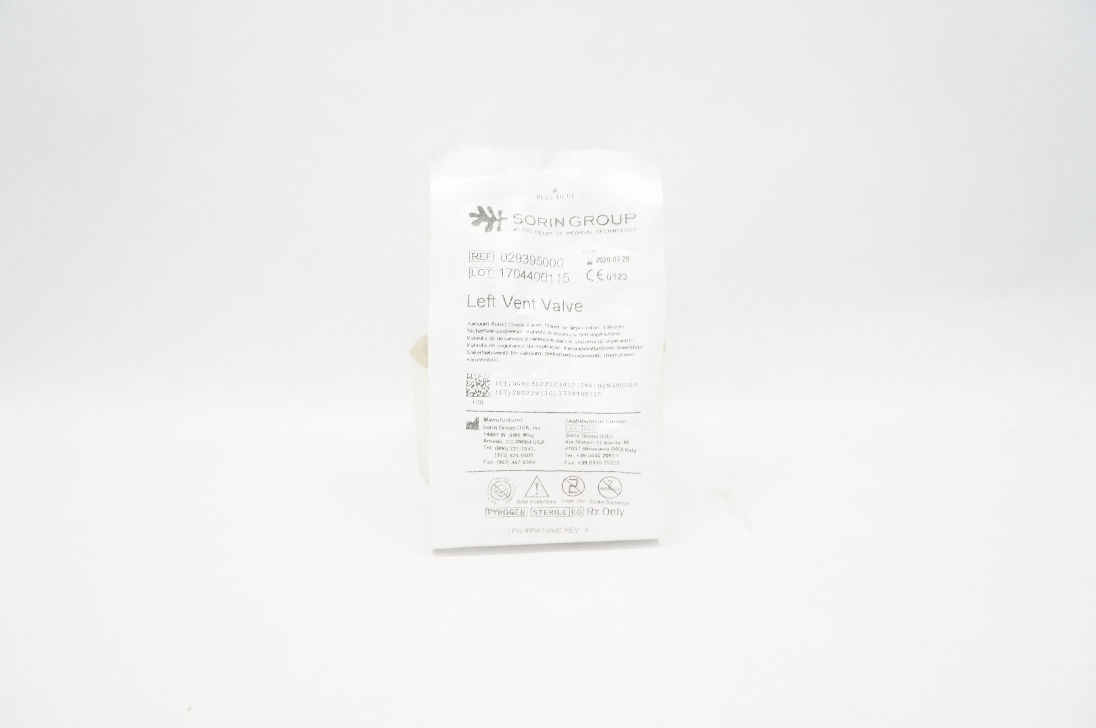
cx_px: 548
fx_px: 821
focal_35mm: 27
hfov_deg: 67.4
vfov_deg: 47.8
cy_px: 364
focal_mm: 18
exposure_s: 1/30
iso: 400
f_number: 6.3
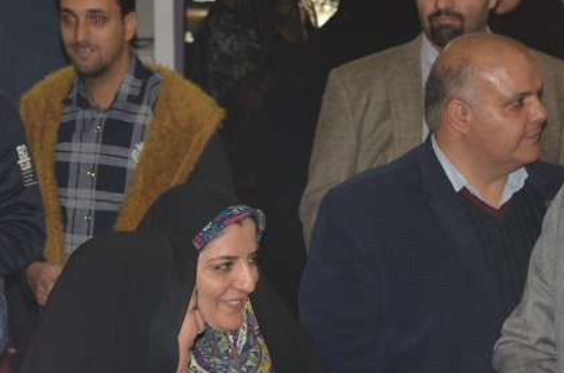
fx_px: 3043
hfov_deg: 10.6
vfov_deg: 7.0
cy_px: 254
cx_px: 214
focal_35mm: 195
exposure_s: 1/60
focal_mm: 85
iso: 800
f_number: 5.6
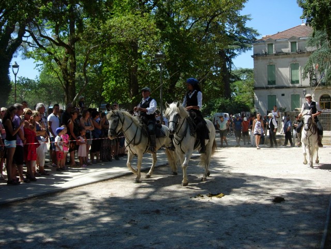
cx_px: 166
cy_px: 124
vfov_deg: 37.7
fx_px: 363
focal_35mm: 38
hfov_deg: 49.0
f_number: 2.8
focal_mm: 7.8
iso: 64
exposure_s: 1/939
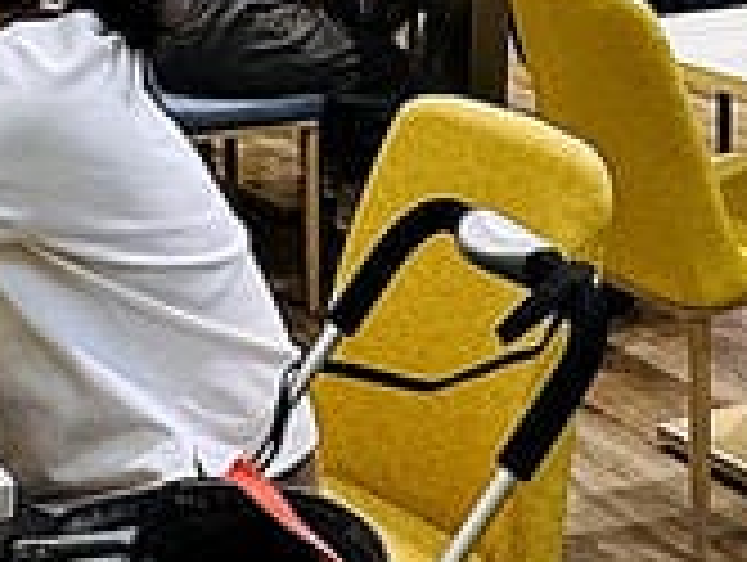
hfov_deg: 19.4
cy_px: -157
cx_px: 346
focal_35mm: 101
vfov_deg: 14.1
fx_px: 2183
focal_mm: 2.22
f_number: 2.2
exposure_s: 1/60
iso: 200
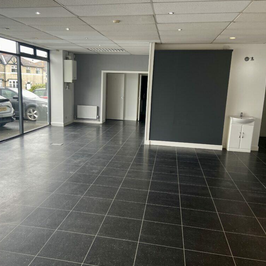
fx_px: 270
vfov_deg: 52.5
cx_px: 114
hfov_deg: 52.3
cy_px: 133
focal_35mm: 31
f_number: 1.8
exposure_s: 1/120
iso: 32
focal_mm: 4.25
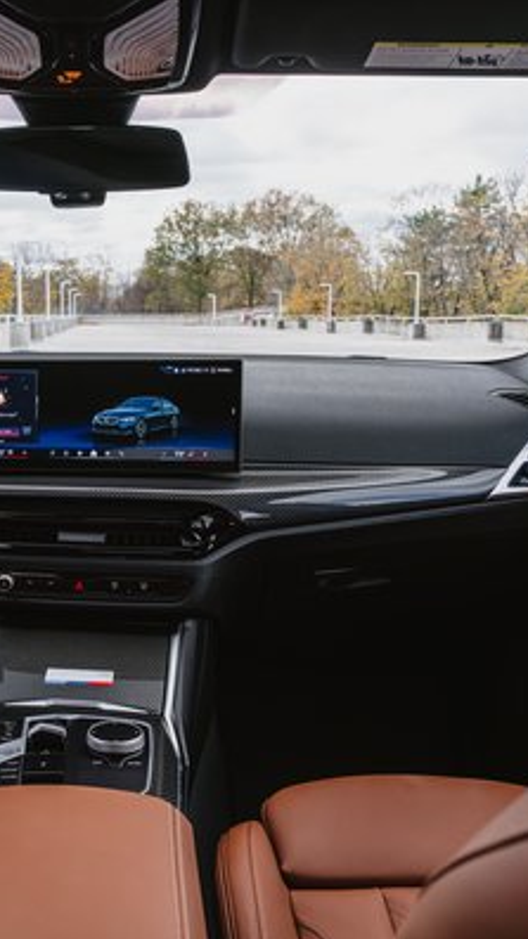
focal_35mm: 38
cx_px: 97
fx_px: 947
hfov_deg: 30.3
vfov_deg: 52.8
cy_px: 468
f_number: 7.1
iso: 250
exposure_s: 1/60
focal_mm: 24
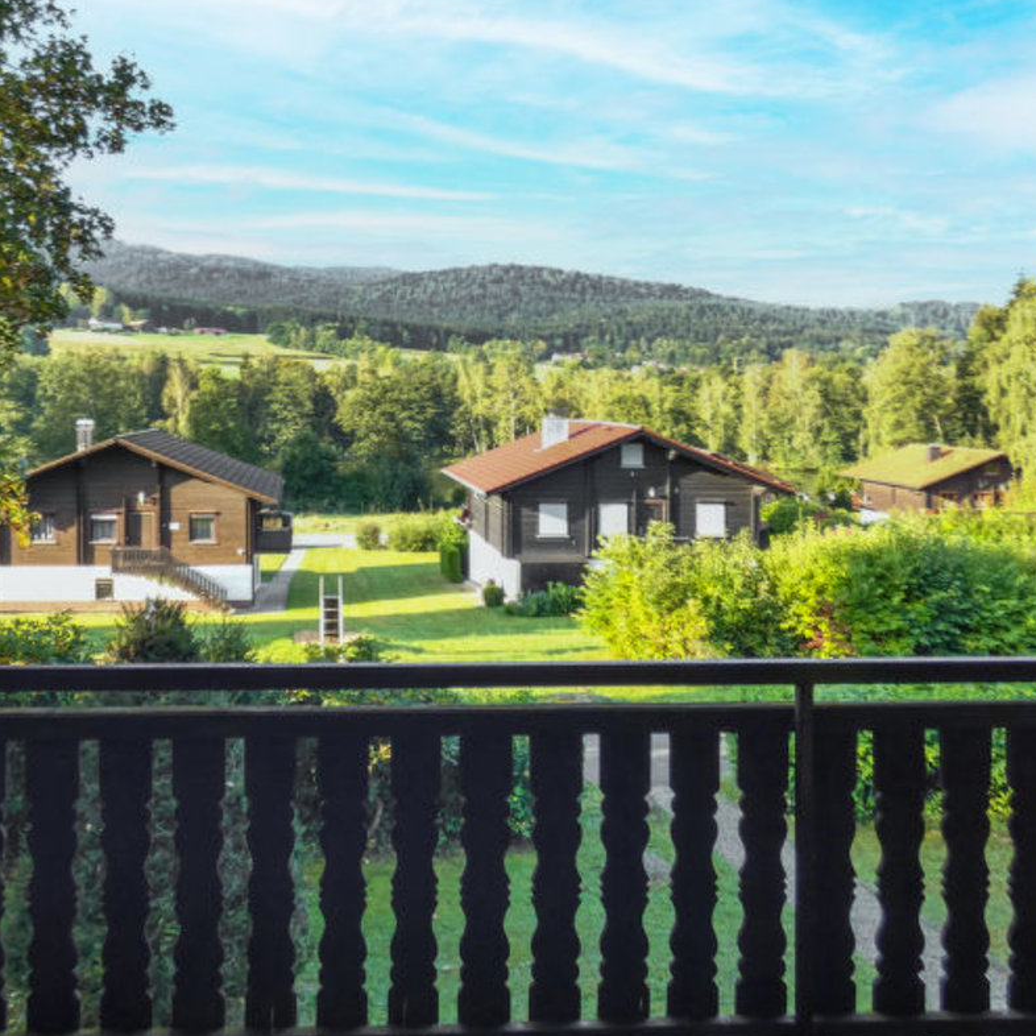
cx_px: 494
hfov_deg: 59.0
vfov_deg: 59.0
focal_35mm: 27
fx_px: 914
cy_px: 475
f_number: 2.8
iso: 80
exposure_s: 1/100
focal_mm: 3.6
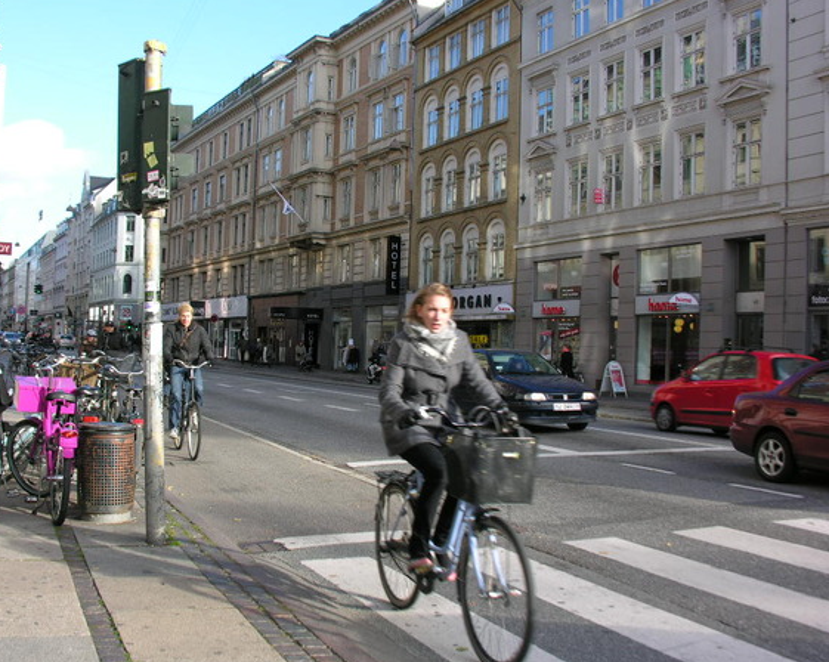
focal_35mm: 39
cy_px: 349
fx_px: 956
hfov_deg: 46.8
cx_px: 359
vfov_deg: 38.2
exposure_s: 1/123
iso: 50
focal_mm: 8.9
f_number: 4.5
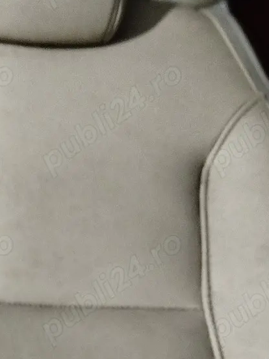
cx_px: -14
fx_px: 601
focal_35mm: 58
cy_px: 312
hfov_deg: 23.9
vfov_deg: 31.9
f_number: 1.7
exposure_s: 1/17
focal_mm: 5.31
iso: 1250
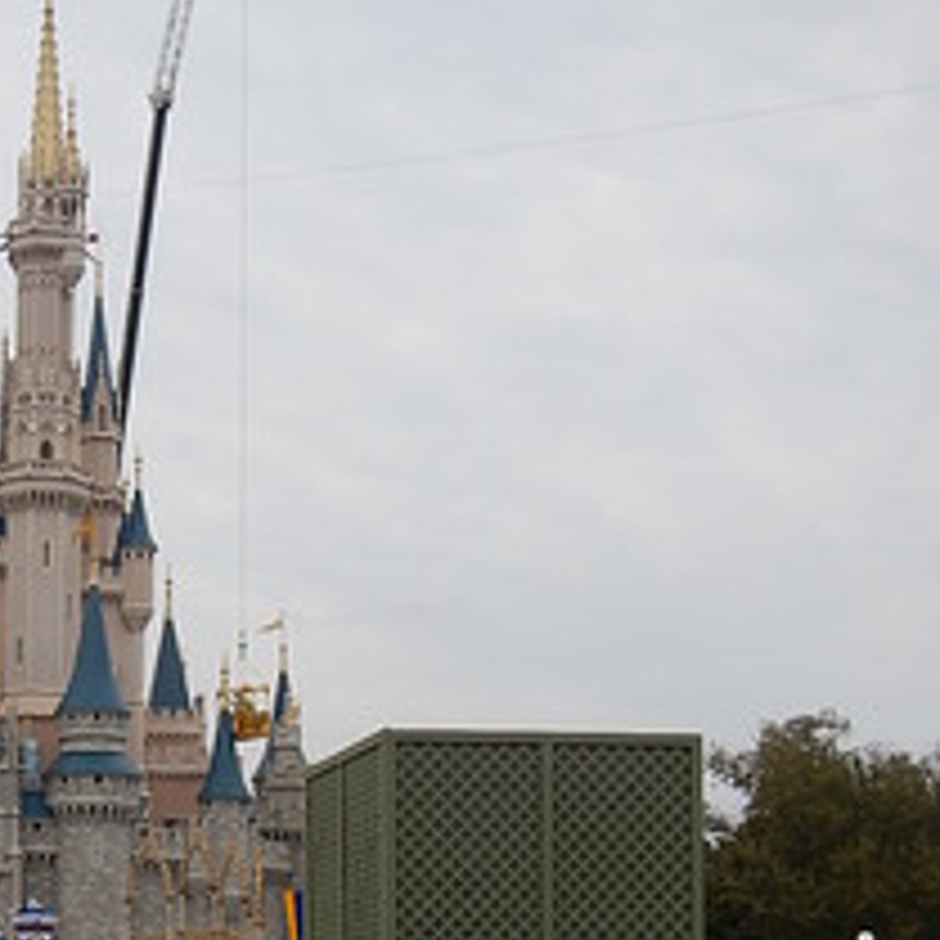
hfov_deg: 25.1
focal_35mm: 67
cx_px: 144
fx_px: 2058
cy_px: 918
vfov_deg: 24.7
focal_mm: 5.9
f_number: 3.9
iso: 125
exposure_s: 1/400
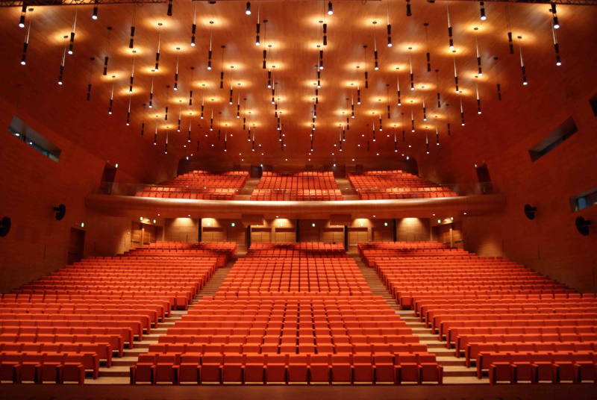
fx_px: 448
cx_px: 298
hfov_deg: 67.3
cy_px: 200
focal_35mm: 27
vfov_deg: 48.1
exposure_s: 1/10
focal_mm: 18
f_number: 3.5
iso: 400
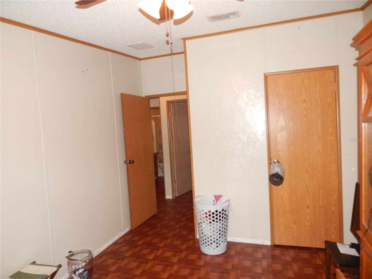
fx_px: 247
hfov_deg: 73.9
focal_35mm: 23
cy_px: 140
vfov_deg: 58.9
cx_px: 186
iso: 200
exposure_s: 1/30
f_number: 3
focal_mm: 4
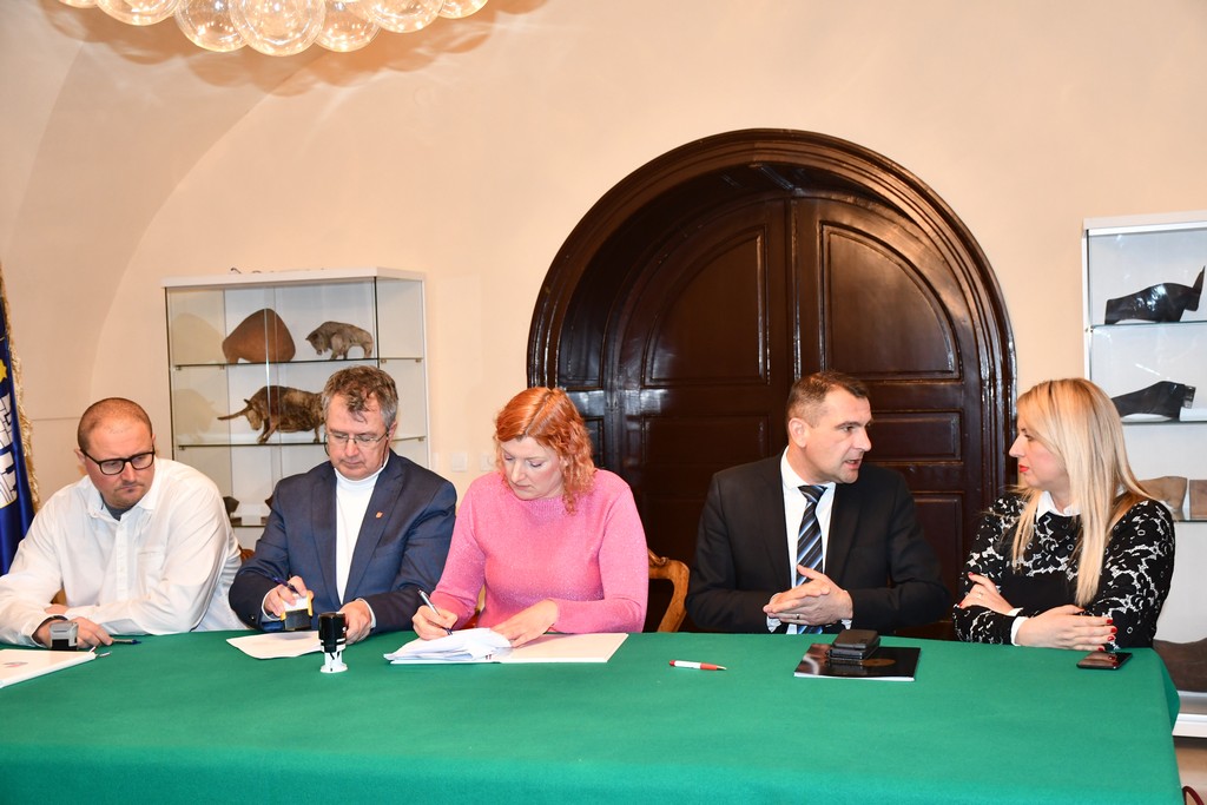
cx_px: 604
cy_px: 402
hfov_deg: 43.6
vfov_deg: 29.9
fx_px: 1509
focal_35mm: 45
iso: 1100
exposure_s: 1/60
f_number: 4
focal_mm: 30
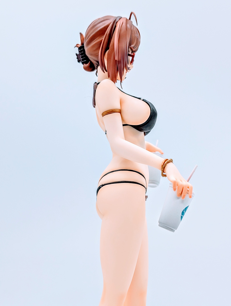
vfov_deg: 38.9
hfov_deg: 29.7
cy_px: 153
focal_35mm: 49
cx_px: 116
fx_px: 435
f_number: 1.68
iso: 50
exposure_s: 1/130
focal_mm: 6.9
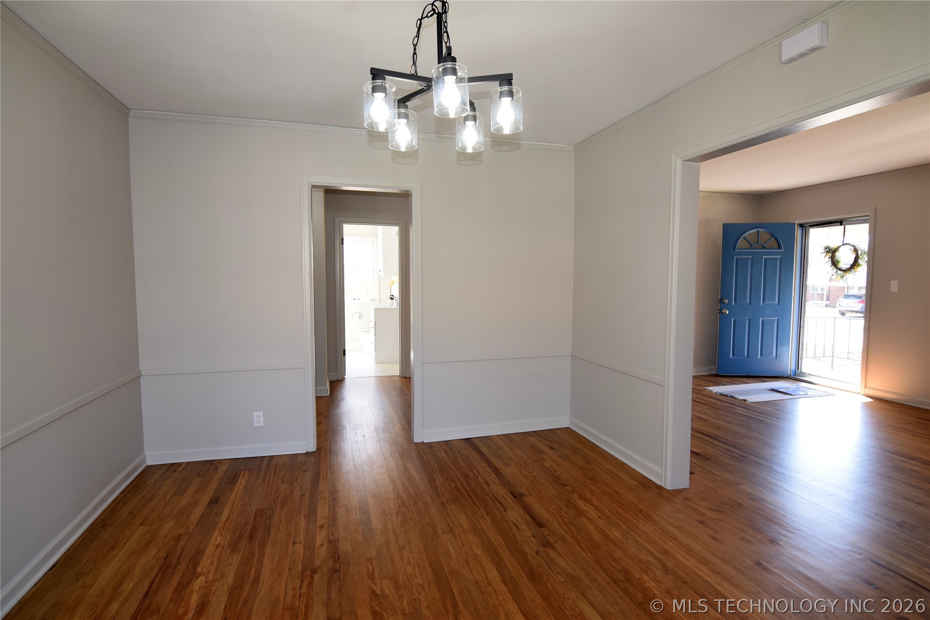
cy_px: 310
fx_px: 465
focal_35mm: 18
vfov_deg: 67.4
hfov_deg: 90.0
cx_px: 465
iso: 500
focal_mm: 12
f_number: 5.6
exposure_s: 1/125
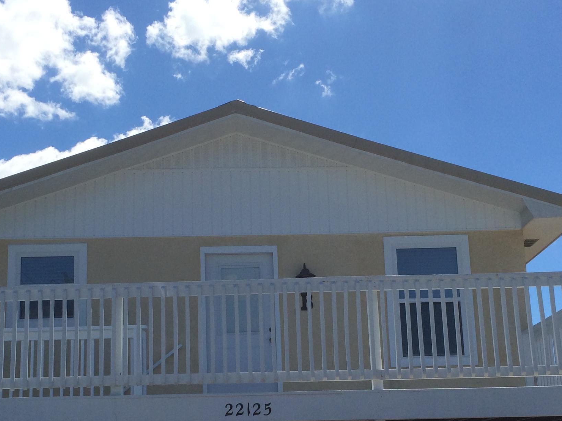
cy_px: 314
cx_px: 257
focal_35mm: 53
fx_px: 860
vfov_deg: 27.2
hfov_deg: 36.2
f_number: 2.2
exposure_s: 1/3165
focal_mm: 4.15
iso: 32
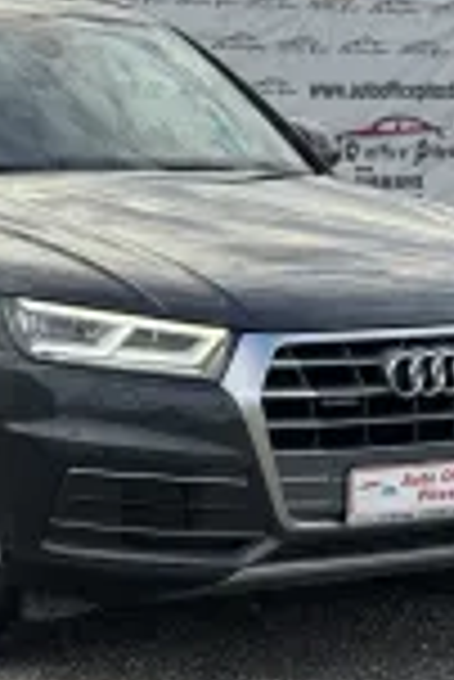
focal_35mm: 119
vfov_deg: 17.2
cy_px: 365
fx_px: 2246
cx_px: 121
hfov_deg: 11.5
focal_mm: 6.76
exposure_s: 1/783
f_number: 1.78
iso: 64
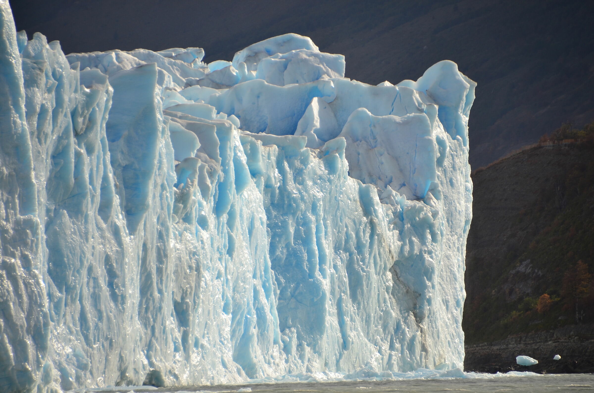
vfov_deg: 4.1
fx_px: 5434
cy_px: 196
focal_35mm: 330
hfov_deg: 6.3
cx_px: 297
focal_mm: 220
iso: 140
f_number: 6.3
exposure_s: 1/1000
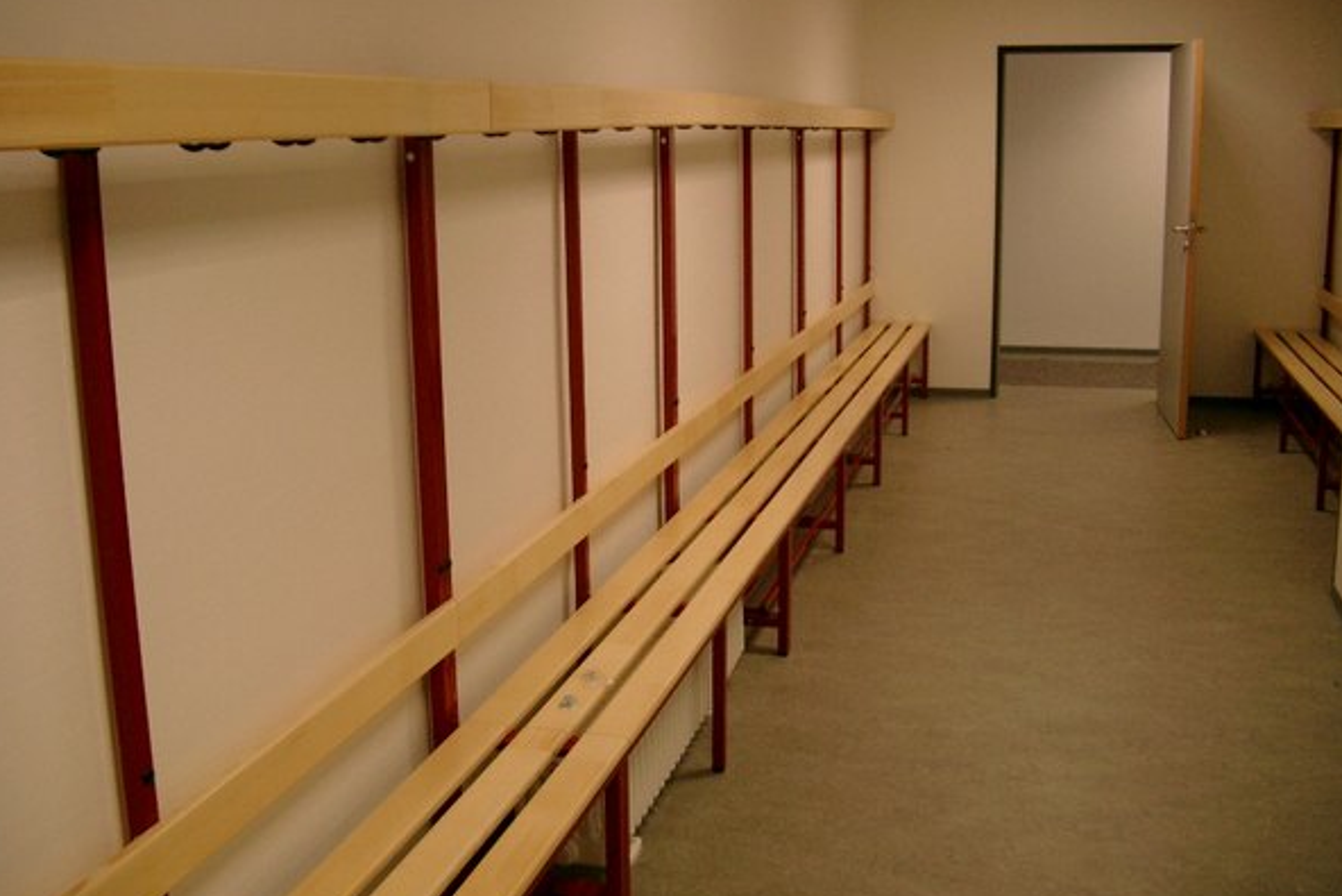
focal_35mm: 39
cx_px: 669
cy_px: 458
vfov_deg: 34.2
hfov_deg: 49.5
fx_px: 1454
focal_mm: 7.6
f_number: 2.6
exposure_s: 1/100
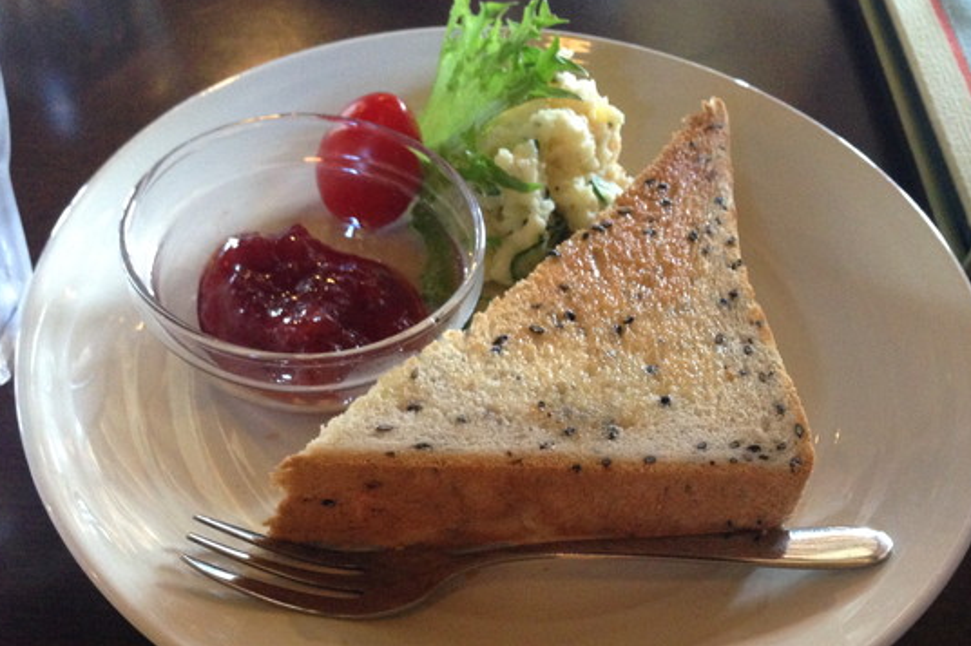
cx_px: 553
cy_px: 414
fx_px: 1105
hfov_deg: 47.3
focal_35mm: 41
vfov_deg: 32.4
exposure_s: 1/20
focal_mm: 4.12
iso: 400
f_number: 2.4
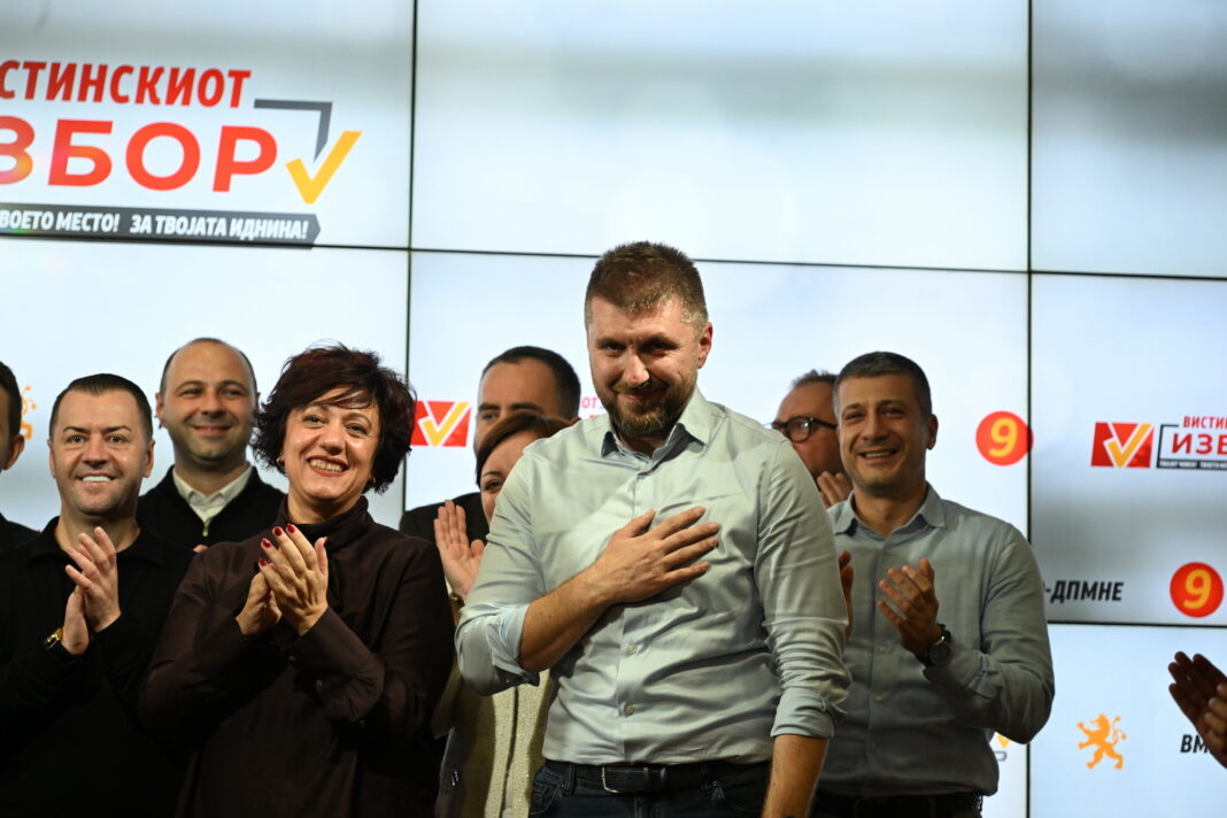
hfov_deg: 17.1
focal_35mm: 120
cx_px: 614
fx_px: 4090
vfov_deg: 11.4
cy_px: 409
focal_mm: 120
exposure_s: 1/640
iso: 3200
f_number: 4
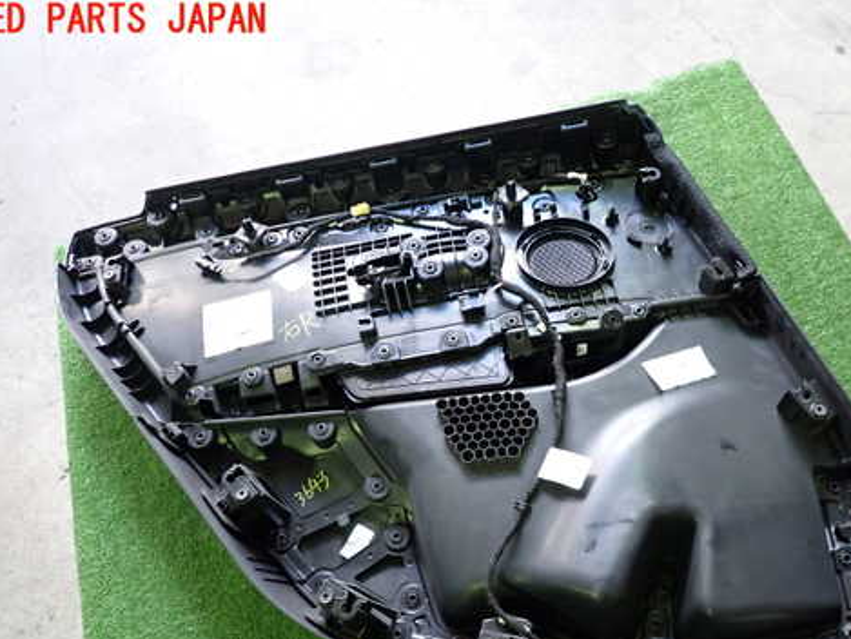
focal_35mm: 32
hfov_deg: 56.6
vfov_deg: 43.8
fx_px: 787
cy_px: 407
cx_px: 481
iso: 320
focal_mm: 4.5
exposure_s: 1/30
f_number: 2
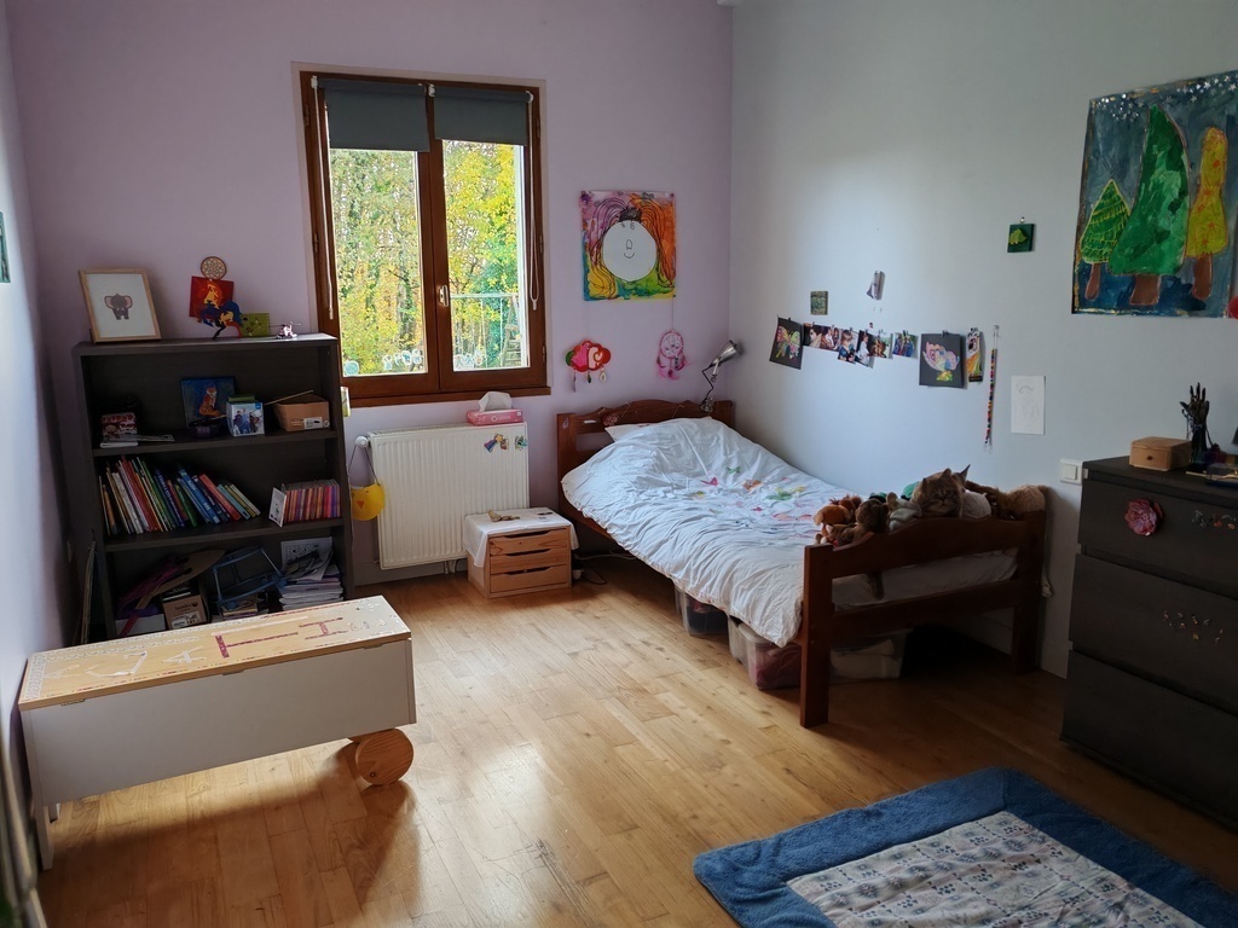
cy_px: 464
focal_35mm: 27
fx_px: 966
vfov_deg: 51.4
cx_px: 619
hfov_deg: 65.3
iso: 500
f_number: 1.95
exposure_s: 1/100
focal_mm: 5.52
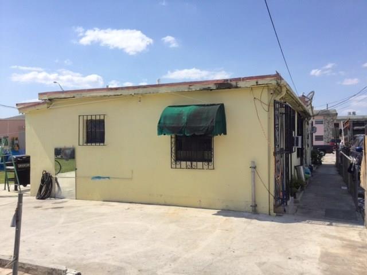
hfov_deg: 58.4
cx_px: 184
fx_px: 329
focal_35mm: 31
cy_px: 138
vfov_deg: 45.4
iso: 25
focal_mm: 3.3
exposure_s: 1/1773
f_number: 2.4
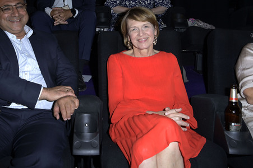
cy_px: 84
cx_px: 126
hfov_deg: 62.0
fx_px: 211
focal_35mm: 30
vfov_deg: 43.5
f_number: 5.6
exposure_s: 1/50
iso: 1600
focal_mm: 30
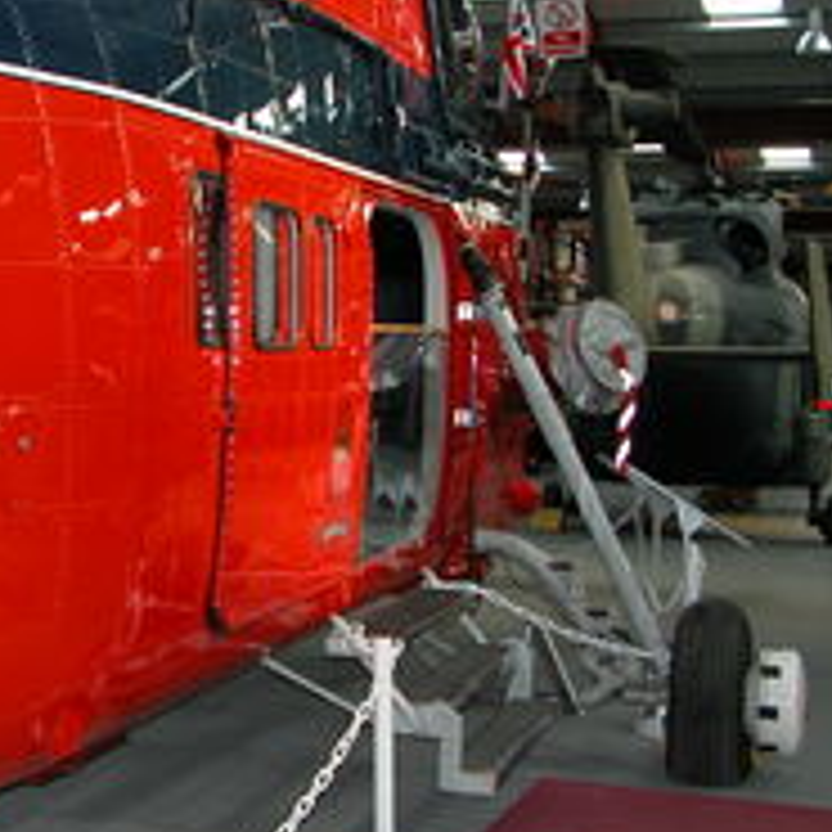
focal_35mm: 67
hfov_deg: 24.6
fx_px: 1822
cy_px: 346
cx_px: 18
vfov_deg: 25.7
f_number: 2.8
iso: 200
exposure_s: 1/60
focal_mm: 8.9
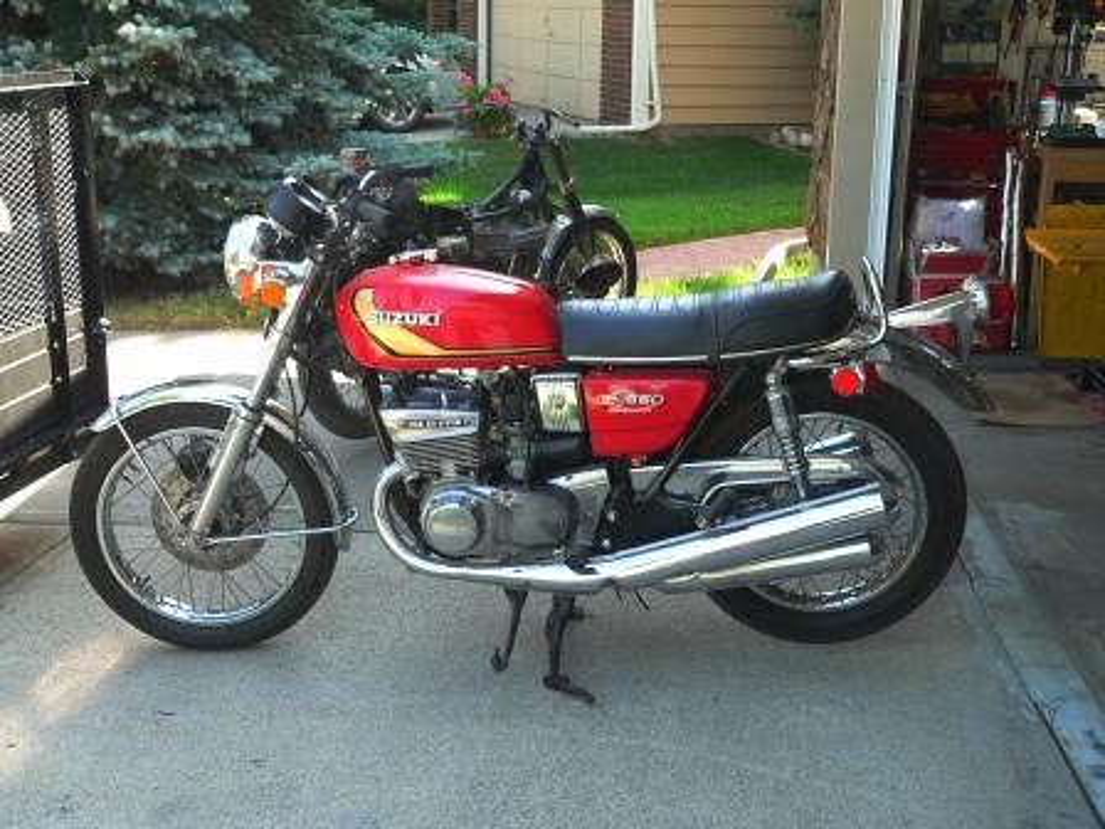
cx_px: 552
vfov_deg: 32.9
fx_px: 1405
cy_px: 414
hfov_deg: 42.9
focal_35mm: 44
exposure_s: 1/60
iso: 80
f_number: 2.8
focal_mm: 7.4
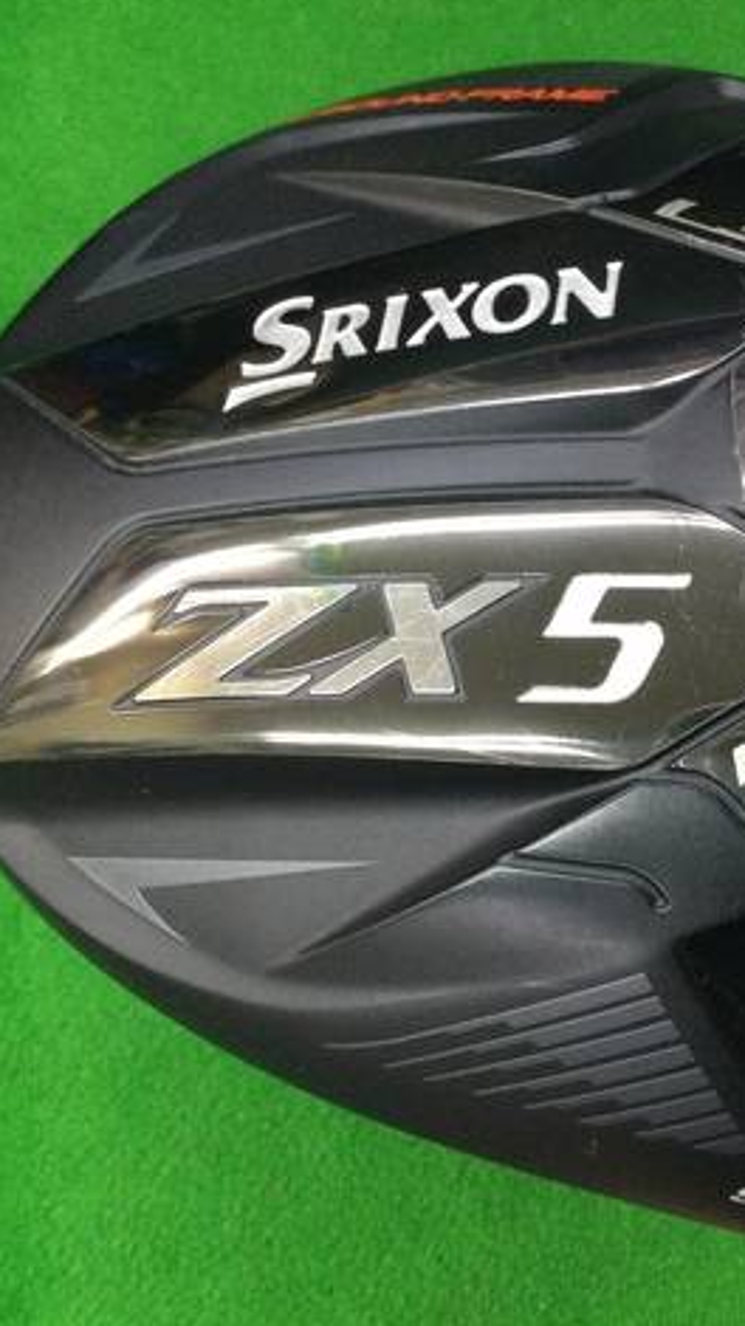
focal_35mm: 46
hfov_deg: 25.7
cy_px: 657
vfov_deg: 44.6
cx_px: 536
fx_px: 1617
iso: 160
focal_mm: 3.3
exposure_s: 1/30
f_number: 2.4
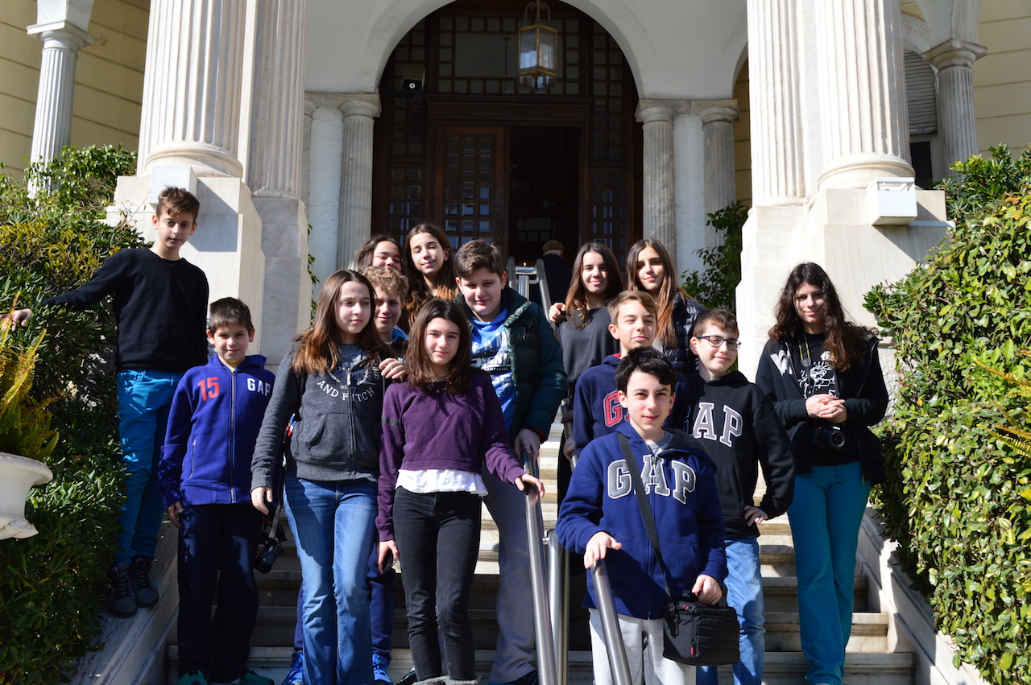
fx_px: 1288
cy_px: 342
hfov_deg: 43.6
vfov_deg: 29.8
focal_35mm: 45
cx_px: 516
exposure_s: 1/250
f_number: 8
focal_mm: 30
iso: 200
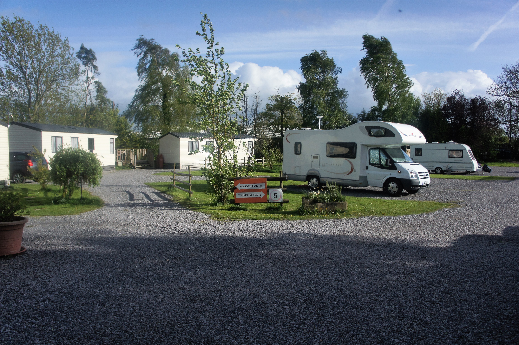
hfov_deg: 64.6
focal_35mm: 28
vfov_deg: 45.6
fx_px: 411
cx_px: 260
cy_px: 172
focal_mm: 19
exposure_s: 1/4000
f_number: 3.5
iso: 200
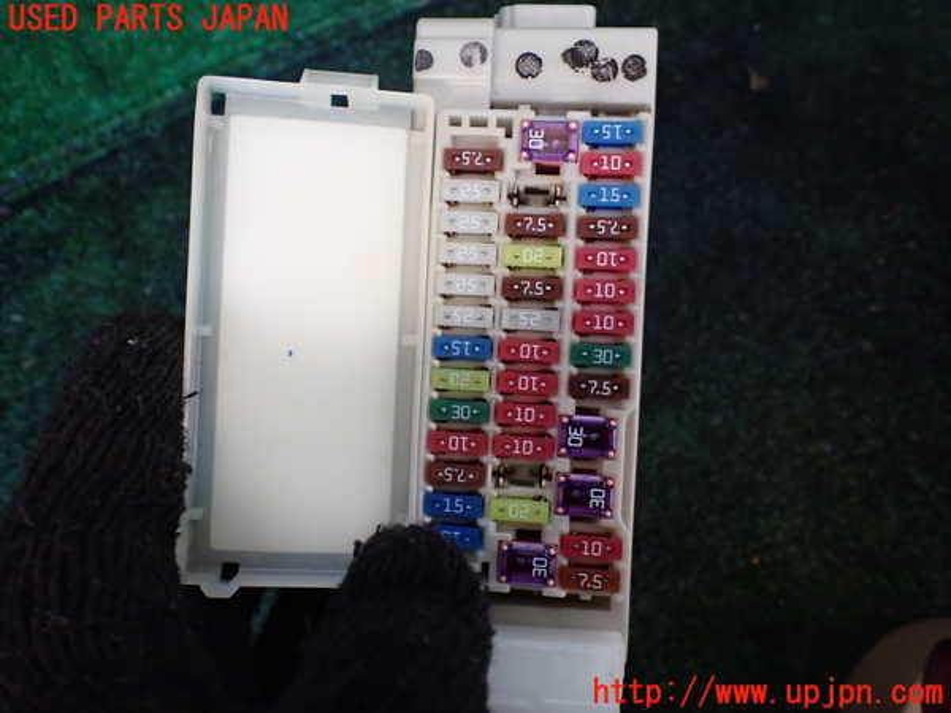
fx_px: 687
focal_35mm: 25
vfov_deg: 54.9
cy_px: 356
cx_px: 476
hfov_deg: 69.4
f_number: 2
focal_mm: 4.5
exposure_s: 1/125
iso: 500
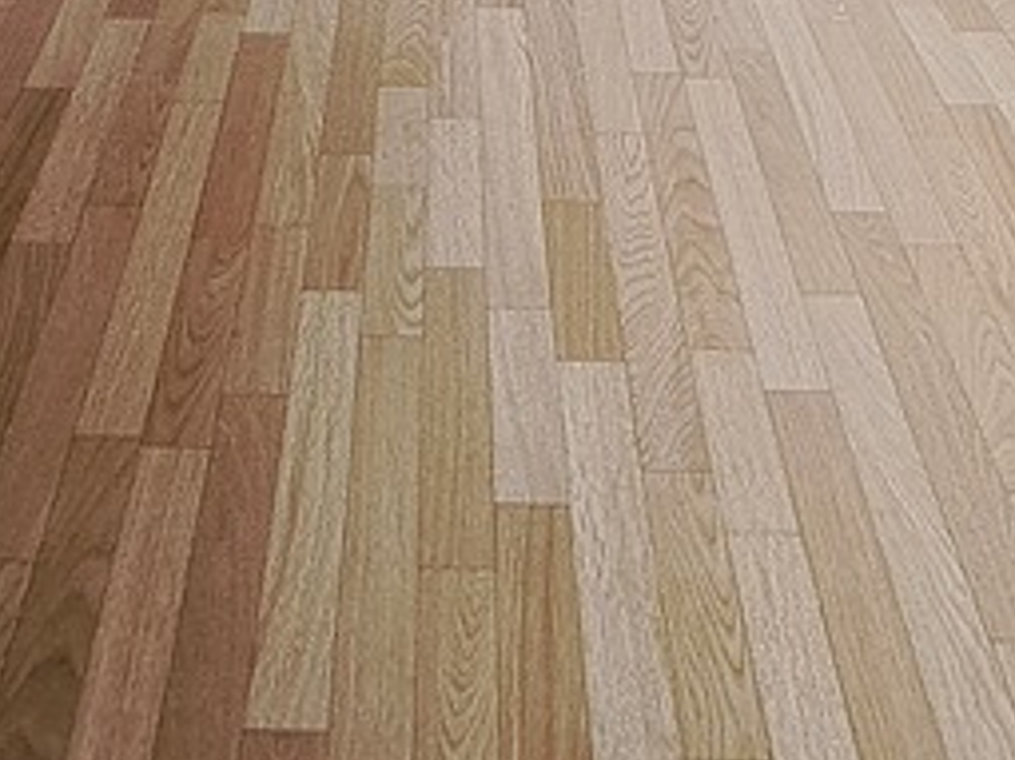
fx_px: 1436
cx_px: 414
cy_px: -645
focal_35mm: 49
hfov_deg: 38.8
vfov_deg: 20.2
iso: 125
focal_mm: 1.74
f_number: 2.2
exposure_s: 1/50
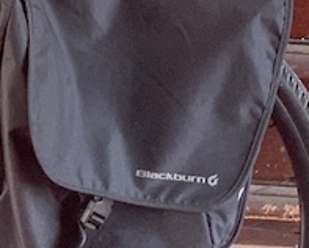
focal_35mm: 206
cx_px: -290
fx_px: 1886
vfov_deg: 7.5
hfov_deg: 8.9
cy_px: -27
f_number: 2.4
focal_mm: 6
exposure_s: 1/60
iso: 500
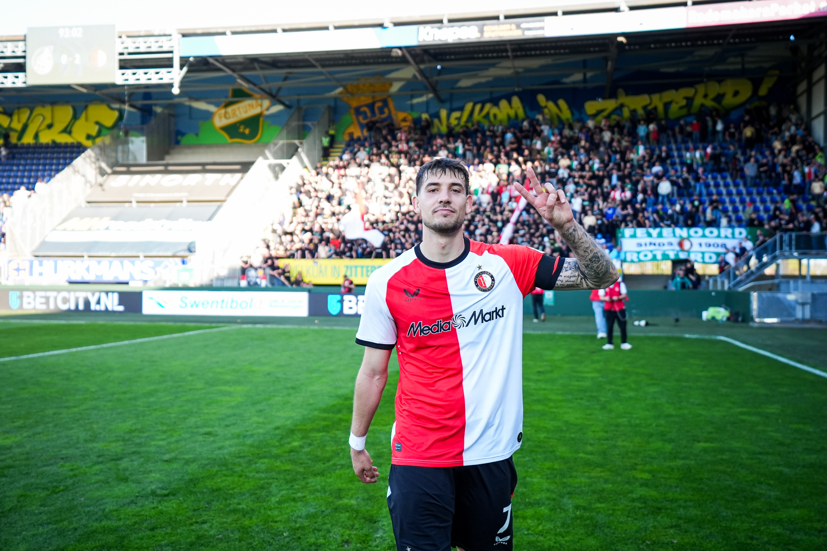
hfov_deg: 54.4
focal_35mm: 35
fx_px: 804
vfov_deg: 37.9
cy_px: 276
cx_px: 414
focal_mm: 35
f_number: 2.8
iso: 1250
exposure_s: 1/2000
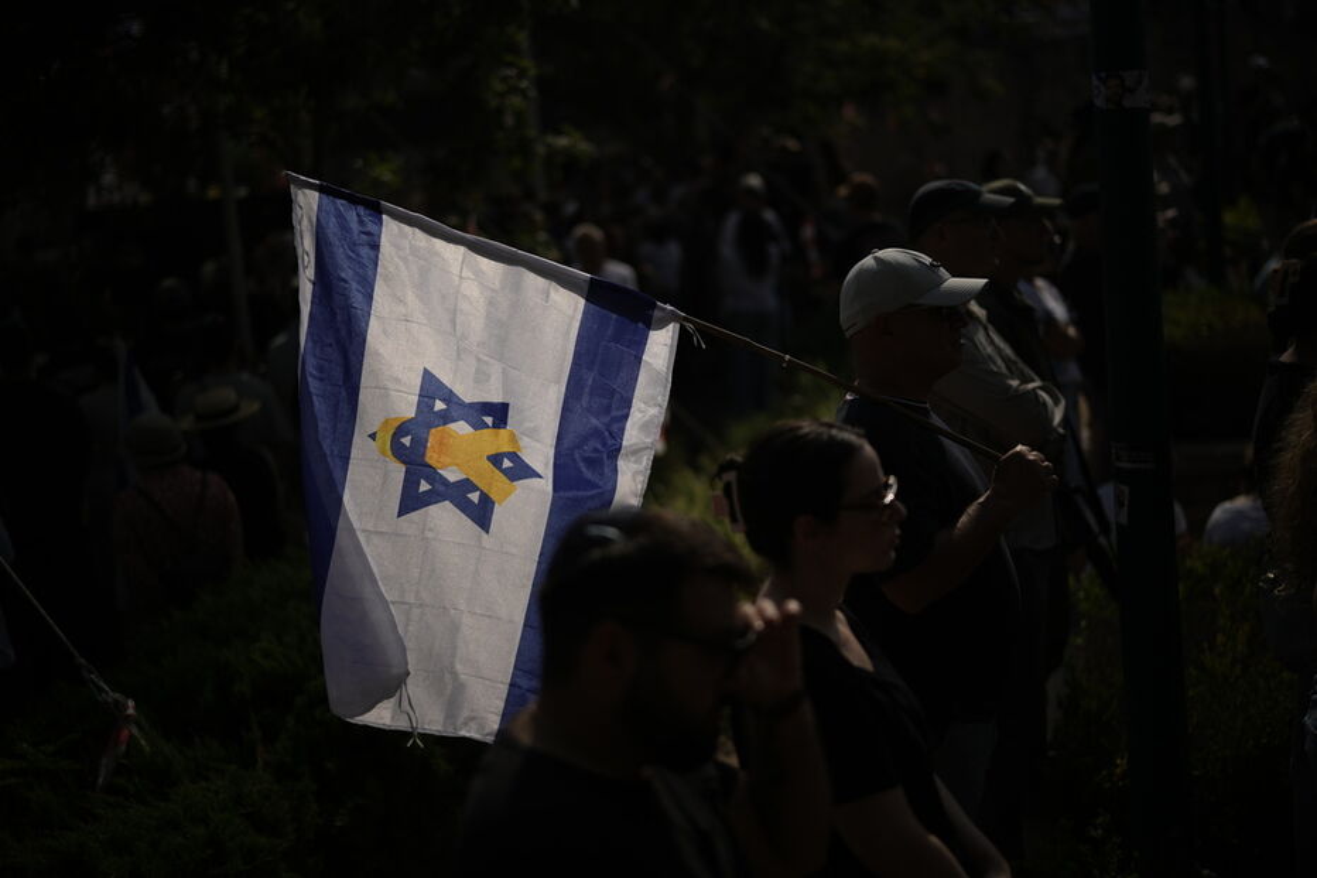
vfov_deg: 27.0
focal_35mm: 50
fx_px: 1829
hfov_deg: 39.6
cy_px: 439
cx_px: 658
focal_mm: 50
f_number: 1.4
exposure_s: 1/32000
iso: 100
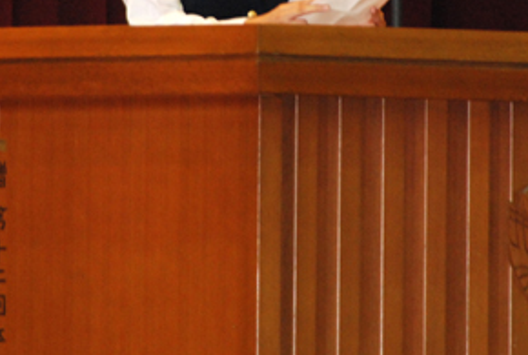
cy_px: -4
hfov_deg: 2.2
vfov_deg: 1.5
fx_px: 13675
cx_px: 255
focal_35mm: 930
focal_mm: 300
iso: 1600
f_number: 6.3
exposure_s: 1/60
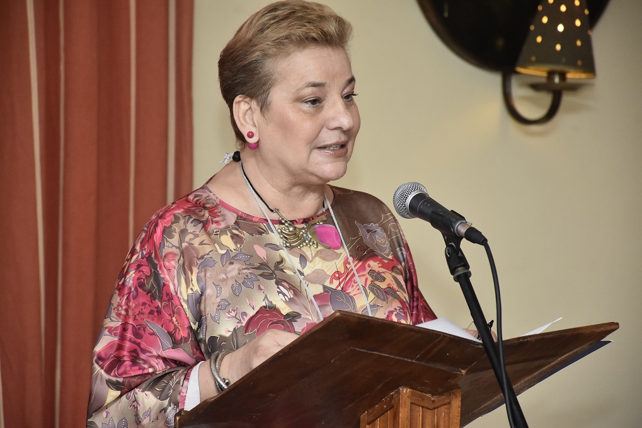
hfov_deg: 9.8
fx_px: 3762
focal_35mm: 211
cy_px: 214
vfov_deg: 6.5
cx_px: 320
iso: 1600
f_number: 6.3
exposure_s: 1/200
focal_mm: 140
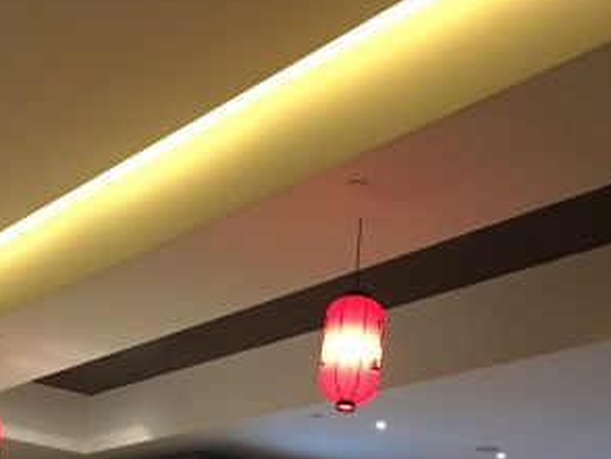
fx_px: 1219
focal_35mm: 69
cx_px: 222
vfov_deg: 20.4
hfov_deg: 28.0
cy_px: 497
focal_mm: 4.15
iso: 100
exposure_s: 1/8
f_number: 2.2
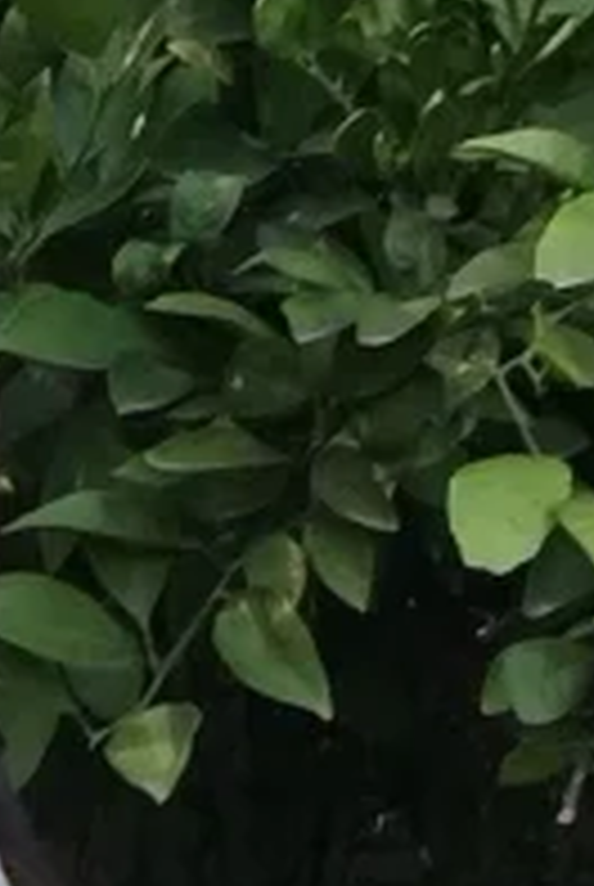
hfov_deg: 6.0
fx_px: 5426
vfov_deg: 9.2
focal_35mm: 220
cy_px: 1201
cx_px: -936
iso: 32
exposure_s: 1/100
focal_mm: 4.15
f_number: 2.2
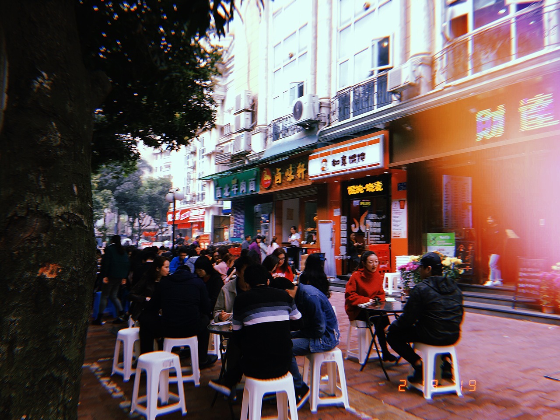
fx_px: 469
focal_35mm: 29
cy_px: 210
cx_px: 280
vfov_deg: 48.2
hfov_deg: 61.7
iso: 32
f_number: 2.2
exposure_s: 1/127
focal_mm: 4.15
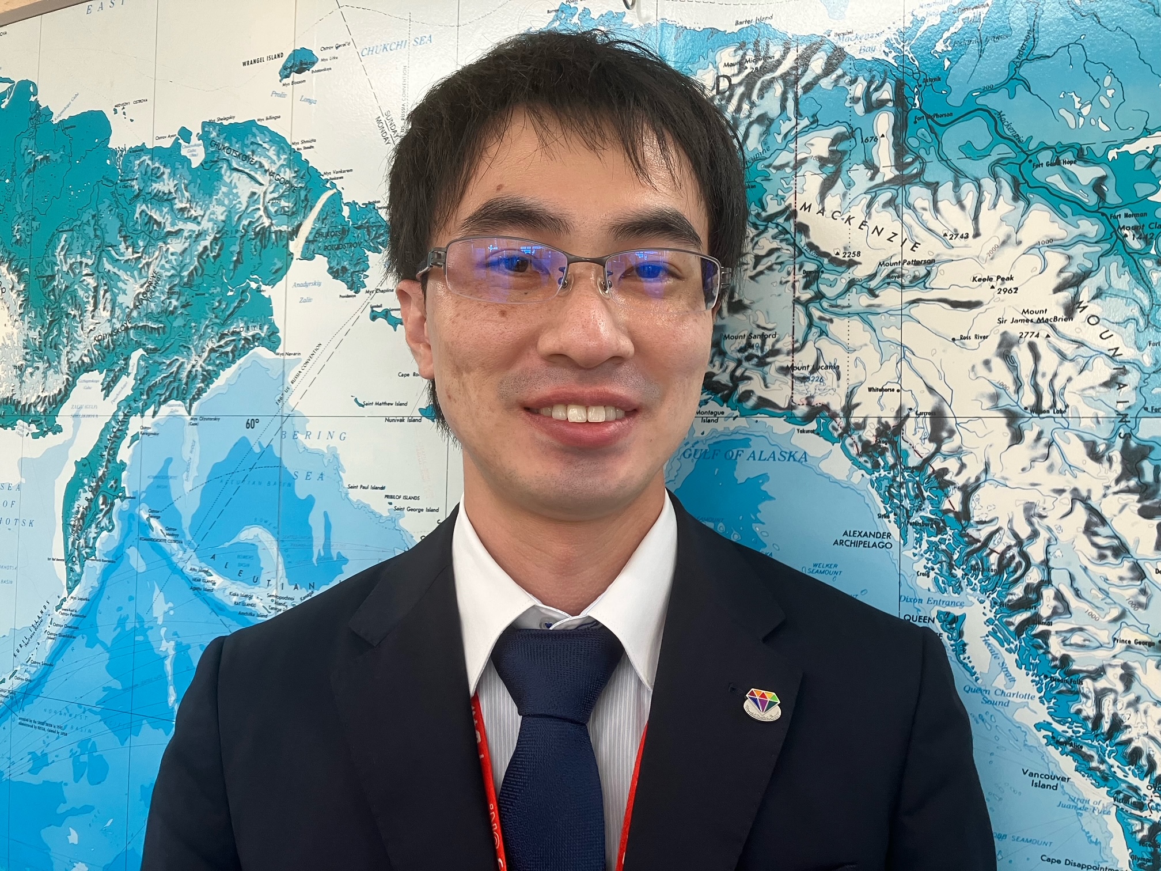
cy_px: 436
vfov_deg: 49.7
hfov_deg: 63.4
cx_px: 580
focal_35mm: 28
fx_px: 939
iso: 80
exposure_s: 1/68
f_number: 1.8
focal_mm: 3.99
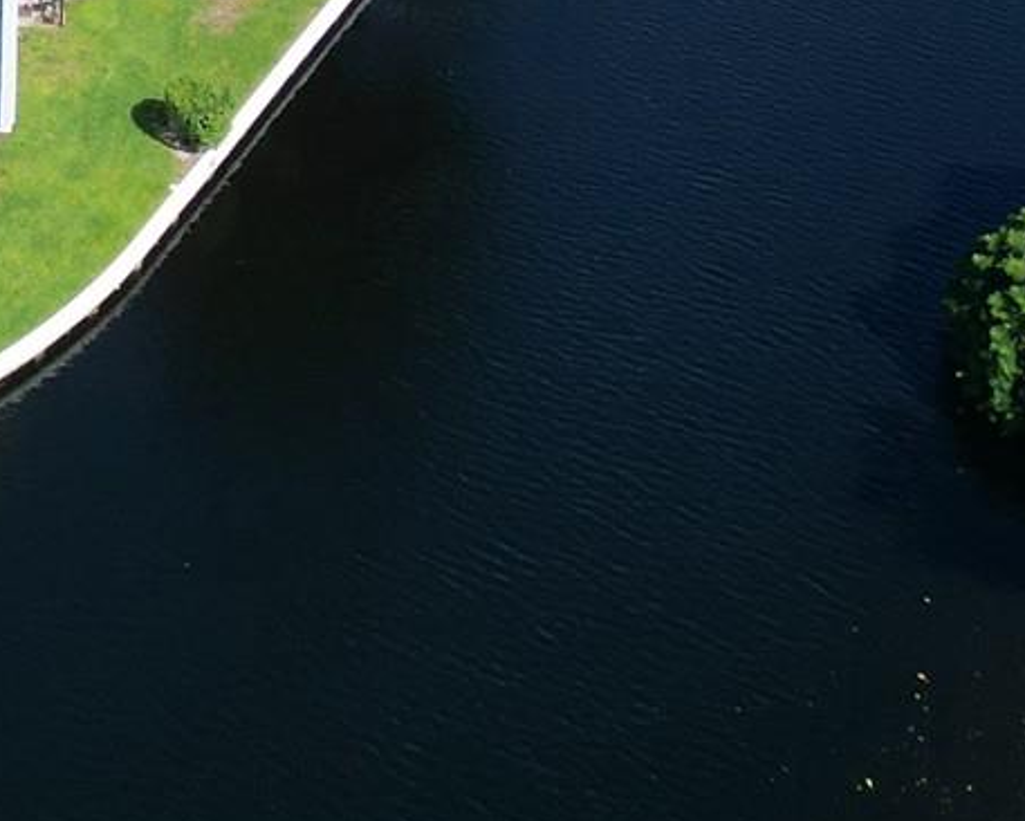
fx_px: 3187
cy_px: -765
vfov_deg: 13.0
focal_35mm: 105
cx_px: -52
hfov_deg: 17.7
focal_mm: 6.72
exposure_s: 1/4000
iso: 130
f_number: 1.7
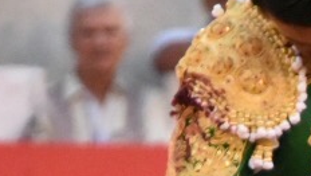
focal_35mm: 1828
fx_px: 15088
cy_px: 519
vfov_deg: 0.7
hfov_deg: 1.2
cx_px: 468
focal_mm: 250
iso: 12800
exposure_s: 1/640
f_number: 5.6
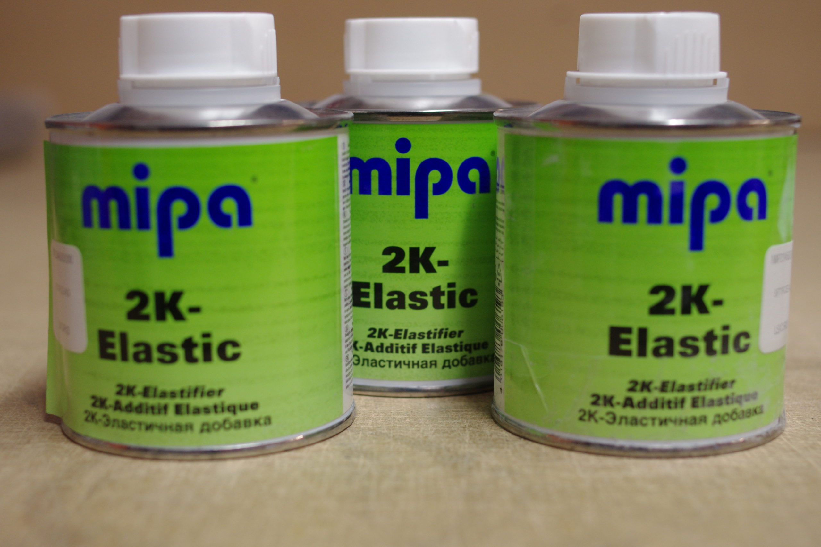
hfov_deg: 38.2
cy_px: 274
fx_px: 1186
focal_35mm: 52
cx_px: 410
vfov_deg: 26.0
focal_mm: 35
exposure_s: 1/80
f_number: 3.5
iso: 800
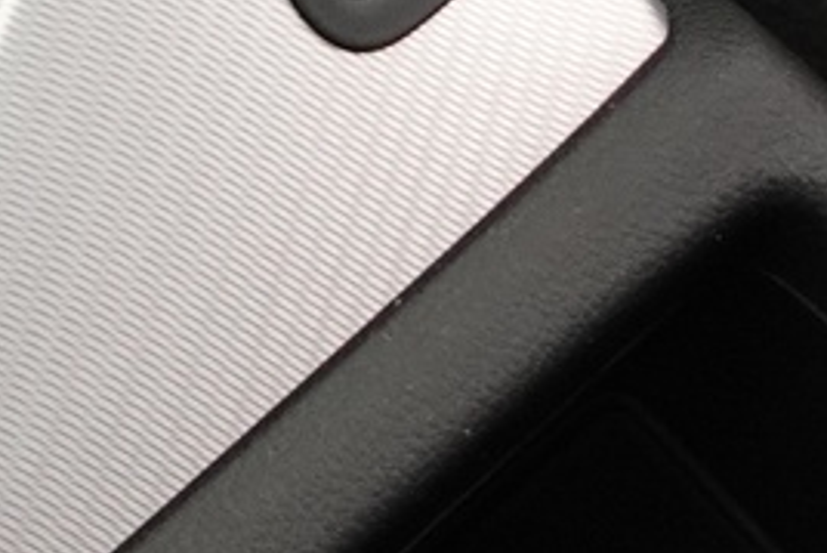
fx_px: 3333
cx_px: -935
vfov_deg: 8.3
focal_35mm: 145
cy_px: -976
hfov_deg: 12.2
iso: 800
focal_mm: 9.4
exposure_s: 1/20
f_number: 1.8
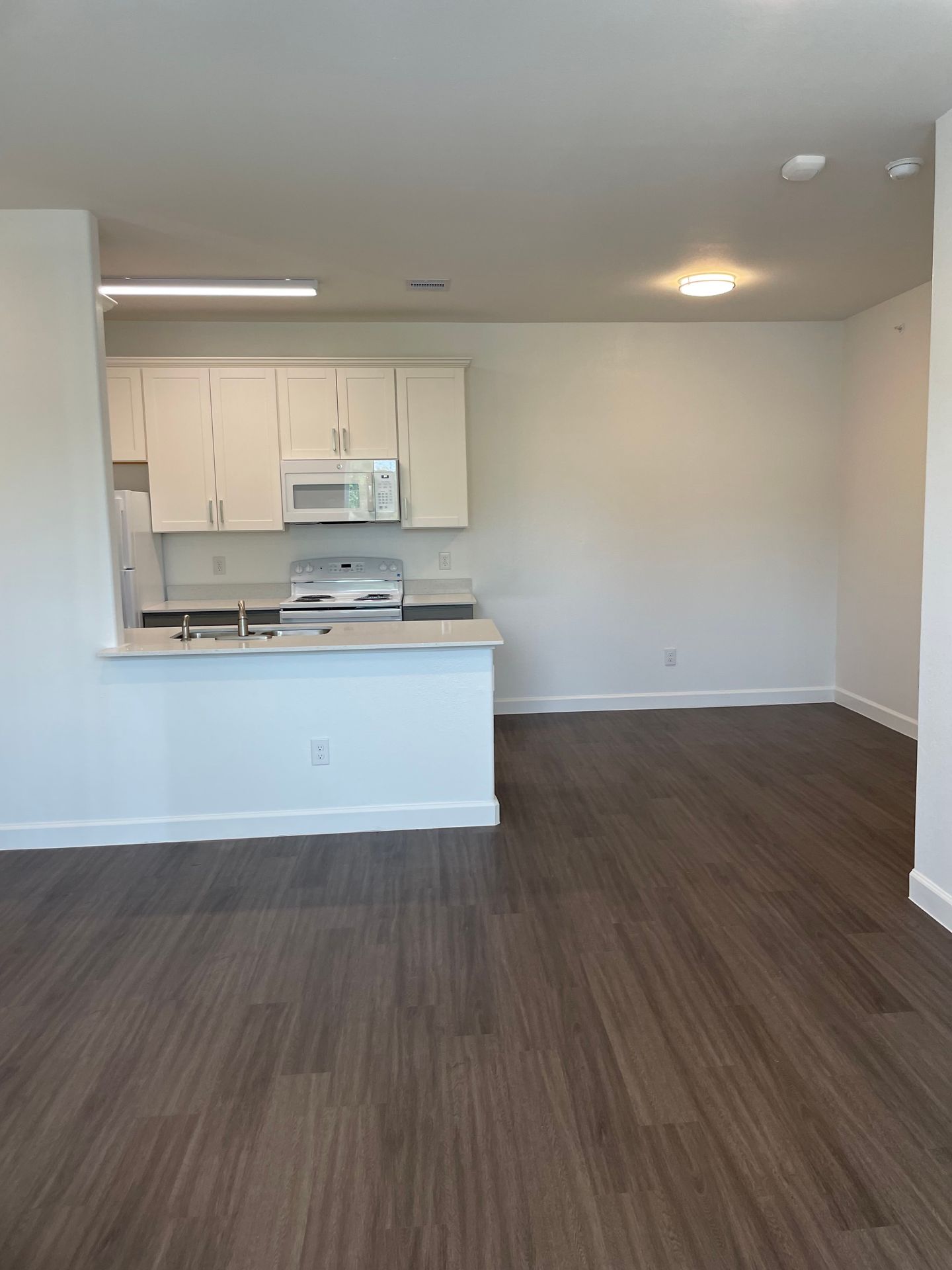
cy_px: 635
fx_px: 953
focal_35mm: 26
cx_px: 476
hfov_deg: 53.1
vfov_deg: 67.3
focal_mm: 4.2
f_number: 1.6
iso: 80
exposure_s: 1/120
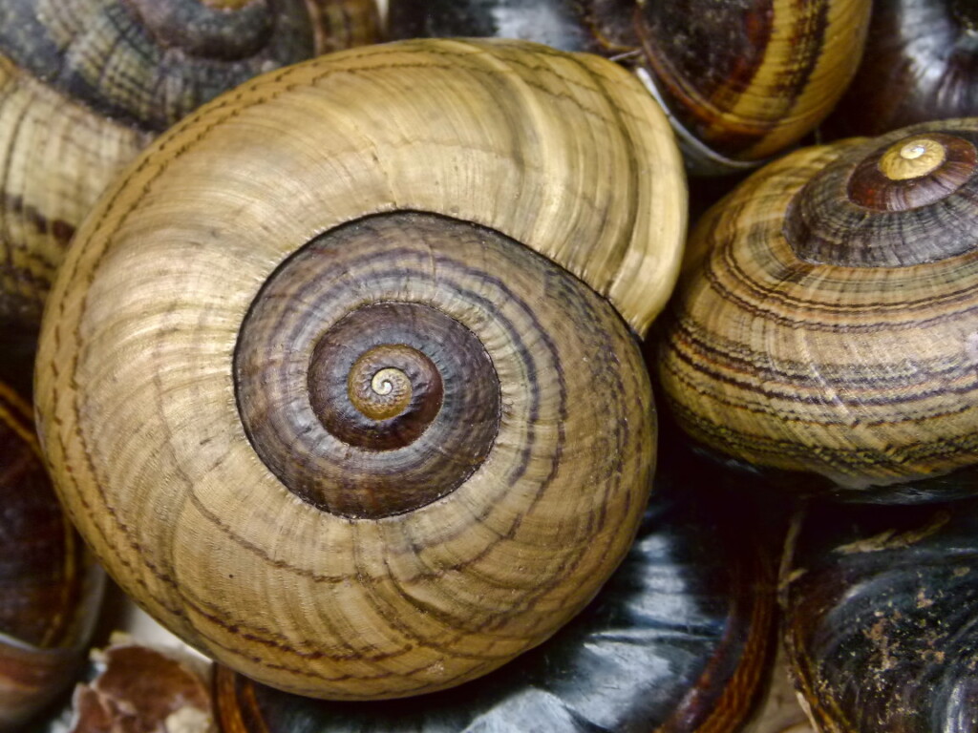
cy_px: 366
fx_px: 2967
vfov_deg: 14.1
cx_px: 489
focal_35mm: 105
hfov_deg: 18.7
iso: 200
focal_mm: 18.9
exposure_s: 1/320
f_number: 4
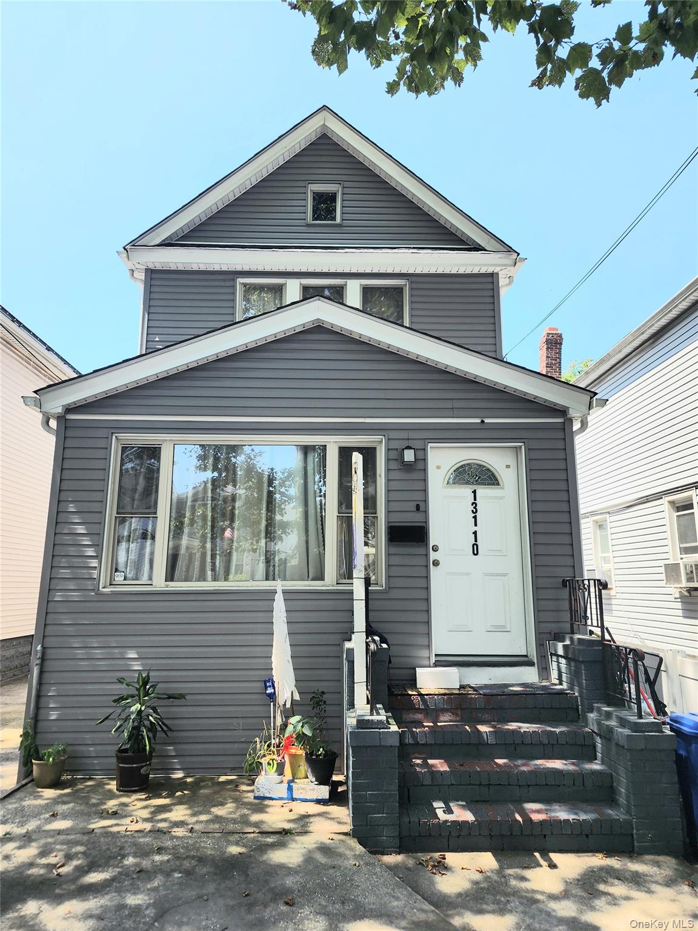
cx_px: 349
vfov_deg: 73.9
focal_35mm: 23
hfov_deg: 58.9
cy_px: 466
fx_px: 618
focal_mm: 6.4
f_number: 1.8
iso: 12
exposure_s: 1/455
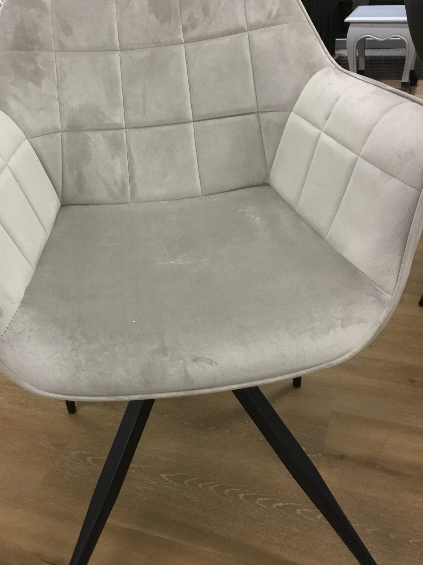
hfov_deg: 35.8
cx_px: 160
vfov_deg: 46.7
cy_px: 243
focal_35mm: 40
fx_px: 652
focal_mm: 3.3
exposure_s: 1/33
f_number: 2.4
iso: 125
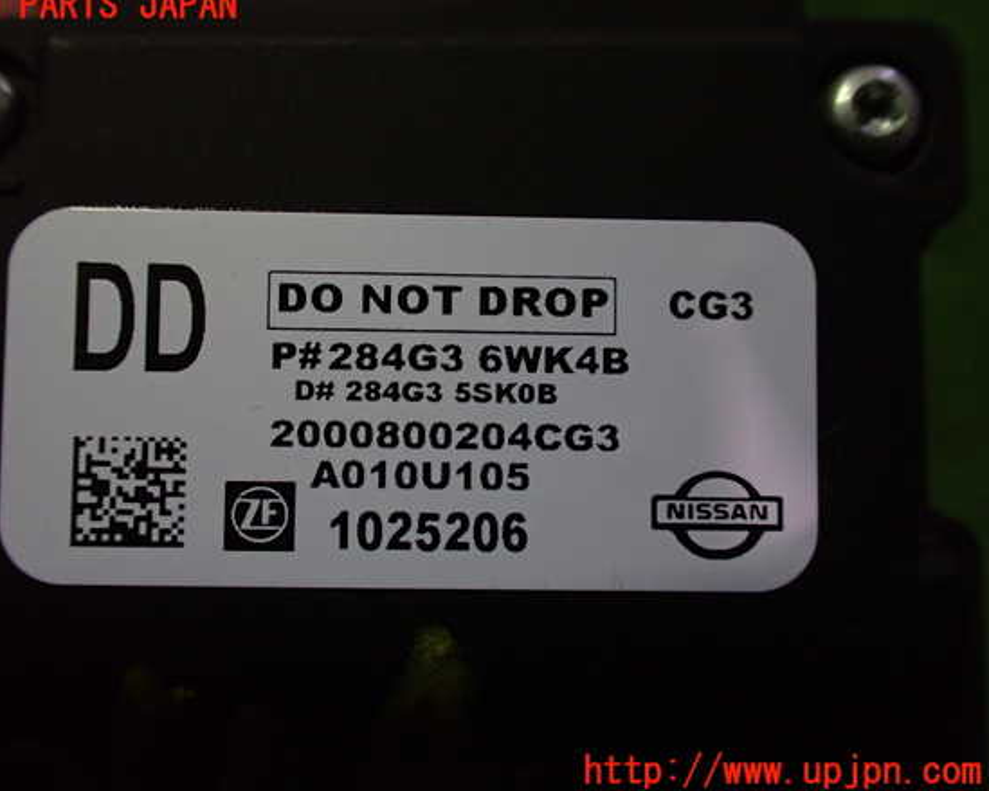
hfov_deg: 55.6
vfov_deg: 45.8
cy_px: 389
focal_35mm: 32
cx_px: 450
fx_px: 936
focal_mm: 5.4
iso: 640
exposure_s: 1/125
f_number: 2.3
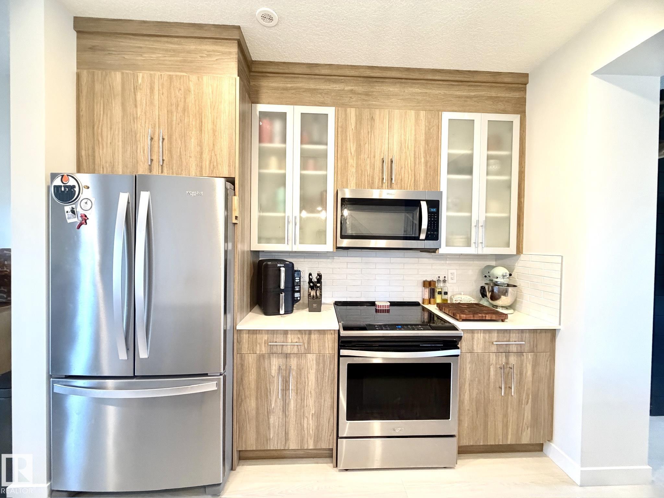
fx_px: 269
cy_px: 249
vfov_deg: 85.7
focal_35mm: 14
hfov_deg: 102.1
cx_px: 332
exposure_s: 1/60
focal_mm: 2.22
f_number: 2.2
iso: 640
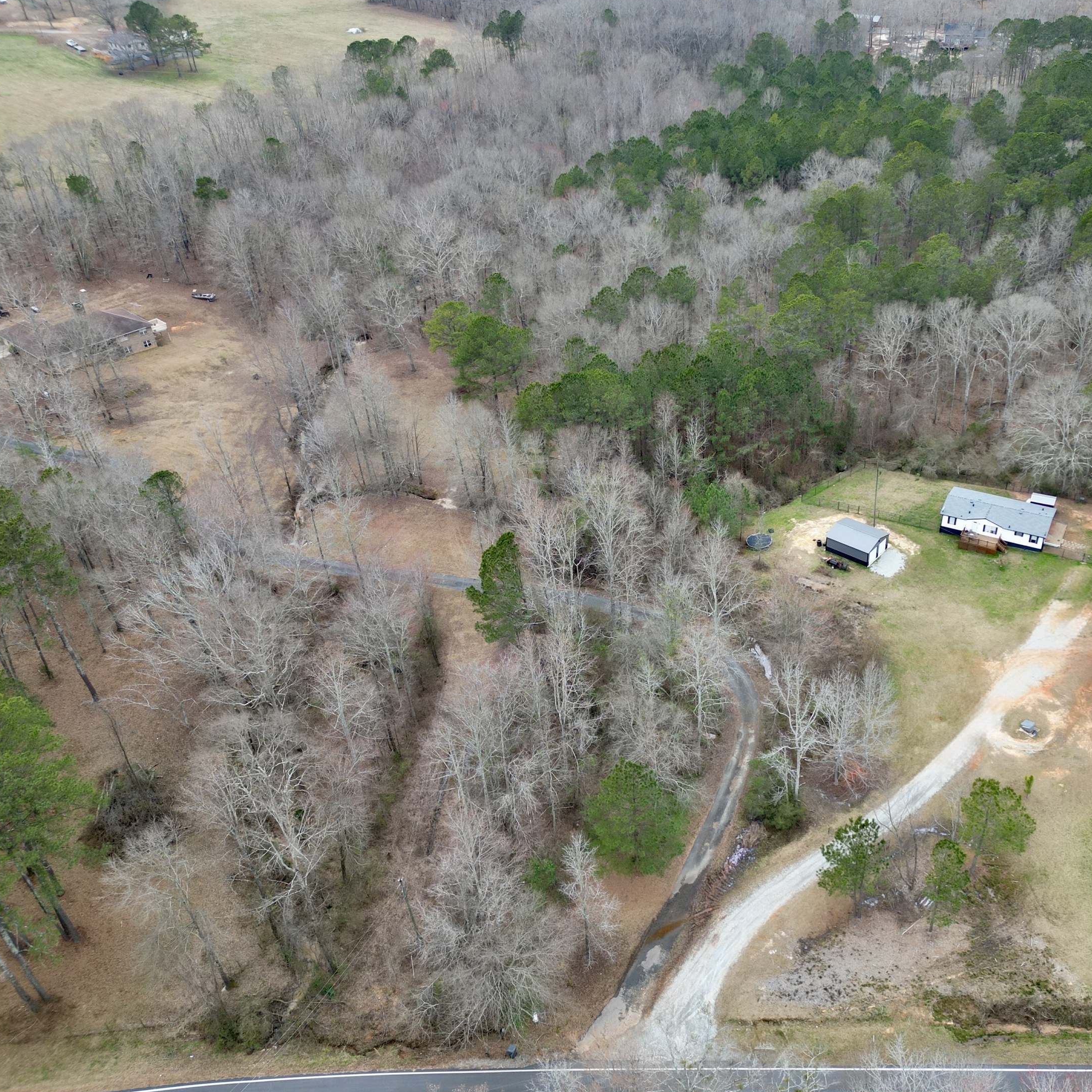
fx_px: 1071
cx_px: 725
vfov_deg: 54.0
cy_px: 573
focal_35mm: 30
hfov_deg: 53.0
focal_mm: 6.72
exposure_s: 1/400
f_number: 1.7
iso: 100
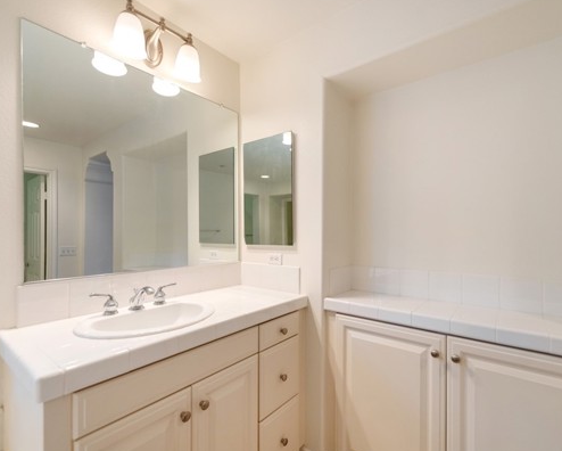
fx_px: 283
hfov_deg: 89.5
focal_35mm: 17
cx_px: 300
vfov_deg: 77.0
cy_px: 235
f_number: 2.8
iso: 400
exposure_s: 1/200
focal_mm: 14
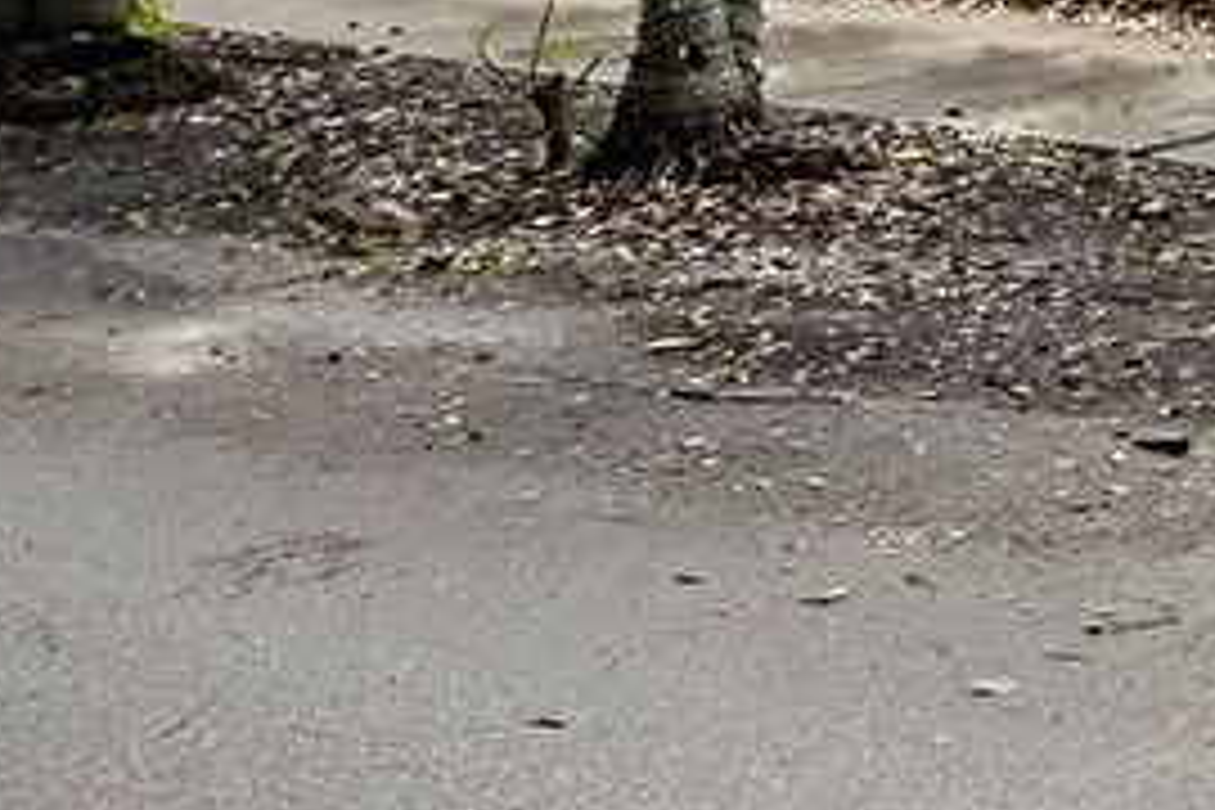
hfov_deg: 17.4
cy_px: -428
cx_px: 2423
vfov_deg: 15.0
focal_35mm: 84
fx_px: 2835
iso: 400
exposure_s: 1/8000
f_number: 8
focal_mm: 14
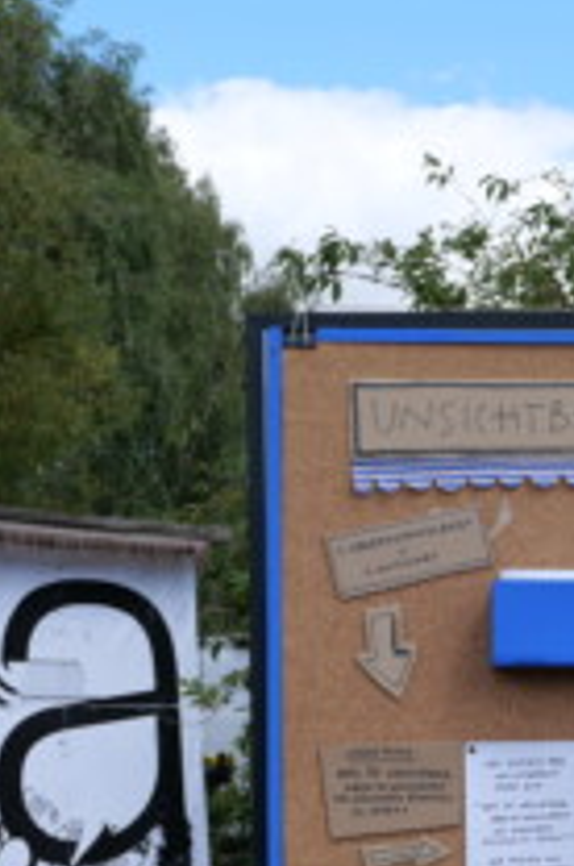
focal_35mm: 88
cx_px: 547
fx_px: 2112
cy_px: 752
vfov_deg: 22.7
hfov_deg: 15.3
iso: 200
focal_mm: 20.8
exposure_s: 1/400
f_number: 5.6
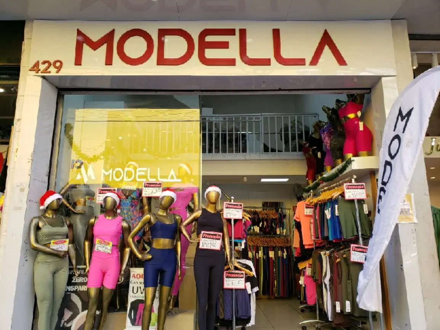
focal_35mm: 26
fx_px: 331
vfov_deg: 53.1
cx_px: 220
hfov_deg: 67.3
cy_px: 165
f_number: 2.4
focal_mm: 4.3
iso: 50
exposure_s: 1/213
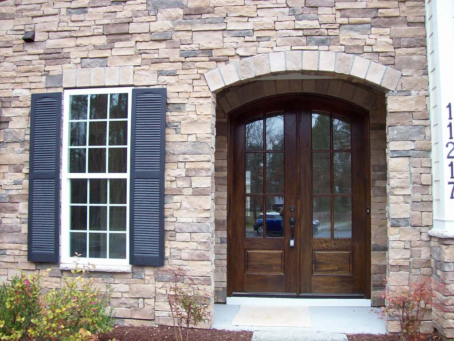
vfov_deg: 39.7
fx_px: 472
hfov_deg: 51.4
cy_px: 170
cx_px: 227
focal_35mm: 36
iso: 80
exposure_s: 1/65
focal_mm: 6
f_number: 2.7
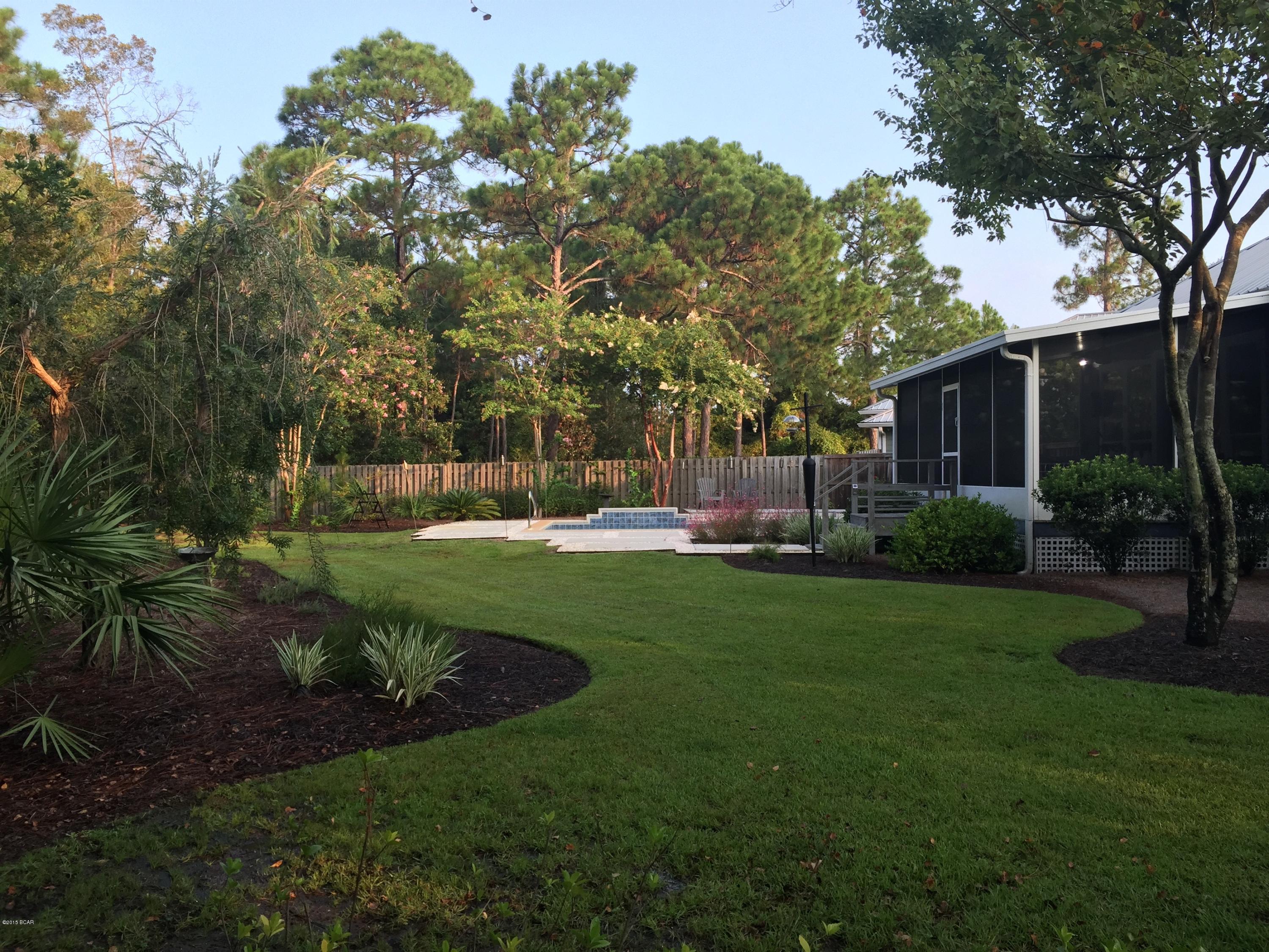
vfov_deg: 48.2
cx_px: 634
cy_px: 476
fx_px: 1063
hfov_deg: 61.7
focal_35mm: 29
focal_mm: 4.15
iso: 32
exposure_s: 1/240
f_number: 2.2
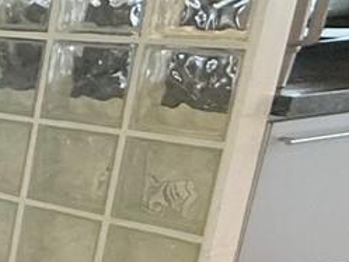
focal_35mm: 90
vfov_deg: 16.1
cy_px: 256
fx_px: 908
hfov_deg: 13.6
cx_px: -545
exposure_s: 1/120
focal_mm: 2.22
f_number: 2.2
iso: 160
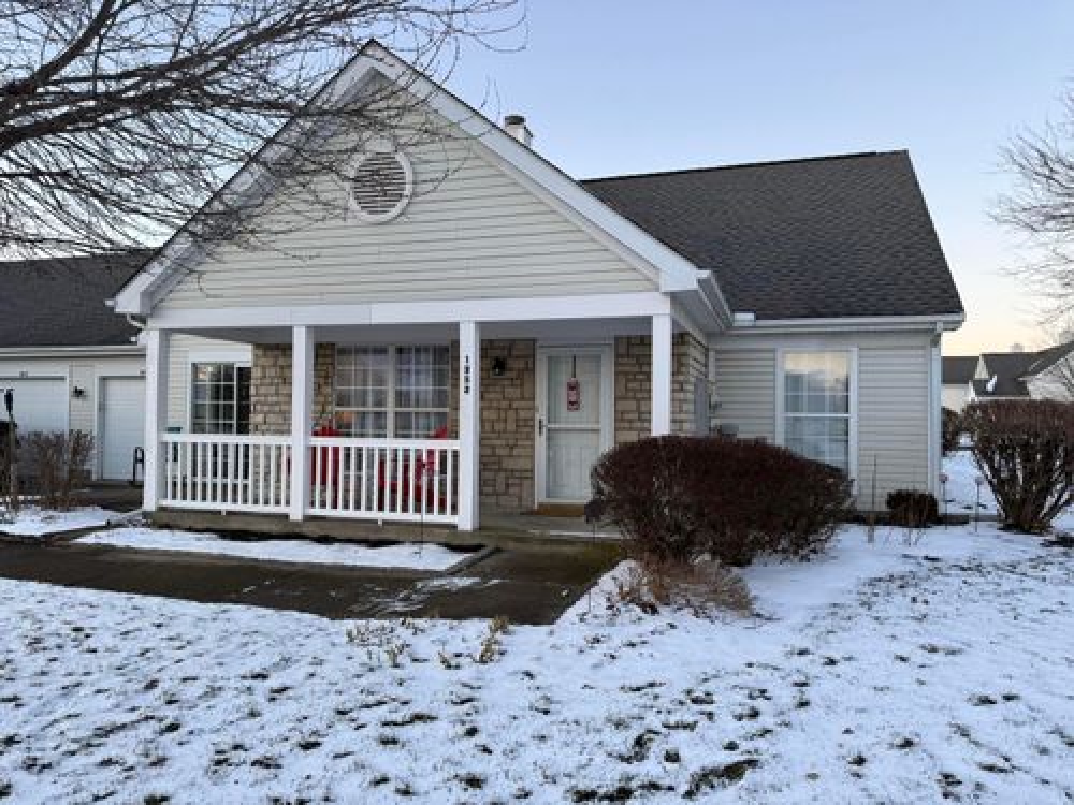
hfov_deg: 71.6
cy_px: 402
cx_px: 537
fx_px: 745
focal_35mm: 24
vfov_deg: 56.8
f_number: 1.78
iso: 64
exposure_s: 1/168
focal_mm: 6.76
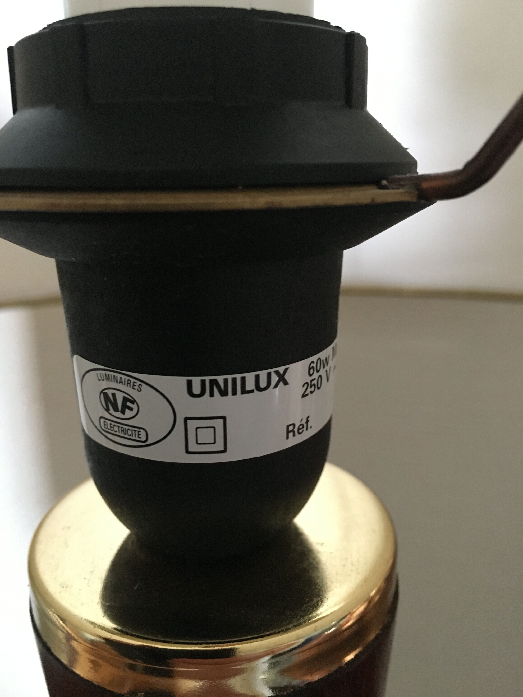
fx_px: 584
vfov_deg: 61.7
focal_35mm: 29
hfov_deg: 48.2
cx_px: 262
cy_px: 348
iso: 200
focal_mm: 4.15
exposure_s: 1/17
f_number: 2.2
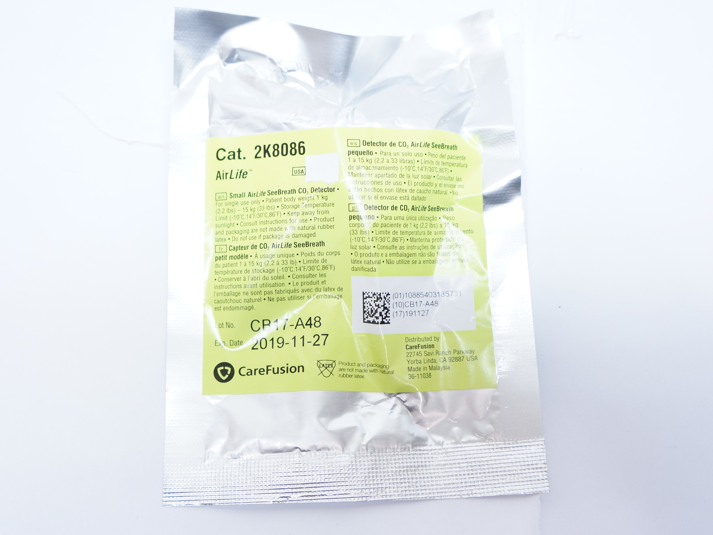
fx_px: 886
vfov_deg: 33.6
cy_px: 269
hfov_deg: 43.8
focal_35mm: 43
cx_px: 342
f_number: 4.5
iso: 800
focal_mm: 26
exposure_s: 1/60
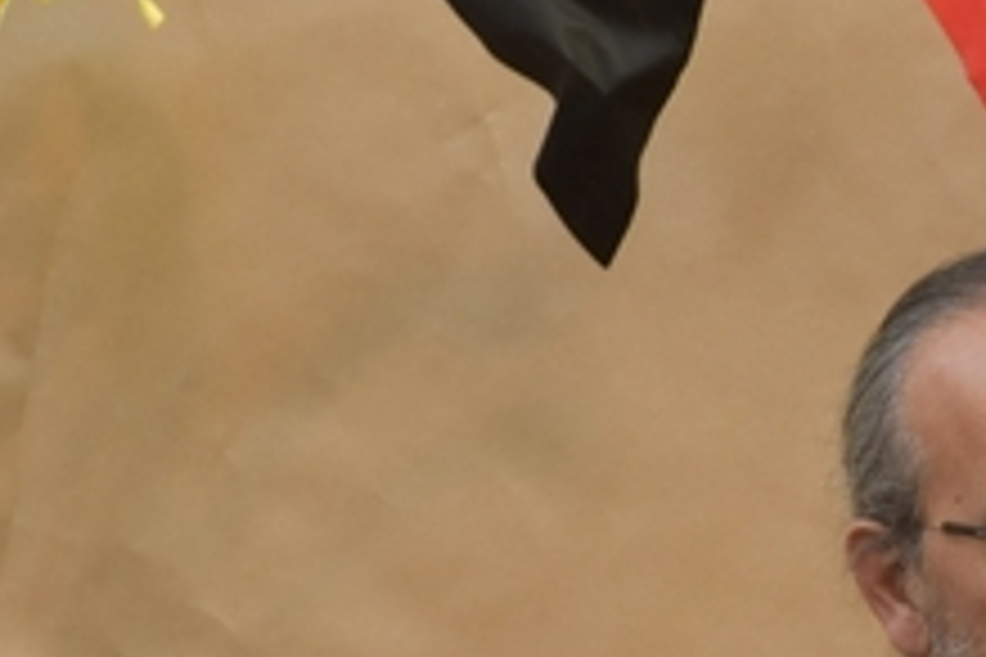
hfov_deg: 4.4
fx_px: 12682
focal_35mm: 463
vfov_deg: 3.0
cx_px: 1391
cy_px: 1143
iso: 360
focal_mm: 75
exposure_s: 1/500
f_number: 5.6
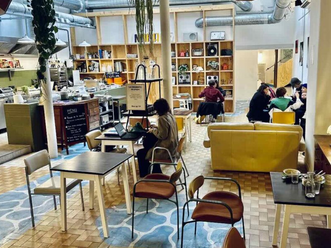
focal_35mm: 31
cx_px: 198
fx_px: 296
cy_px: 113
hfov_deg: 57.9
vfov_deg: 45.4
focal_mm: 6.86
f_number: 1.78
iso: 200
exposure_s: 1/50
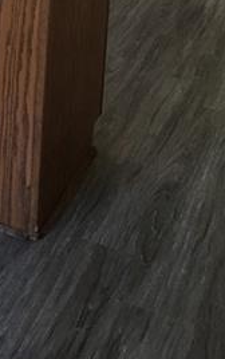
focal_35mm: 88
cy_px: -79
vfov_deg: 21.7
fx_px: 862
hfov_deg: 13.9
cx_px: -117
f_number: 2.2
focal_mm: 4.15
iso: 32
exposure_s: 1/15
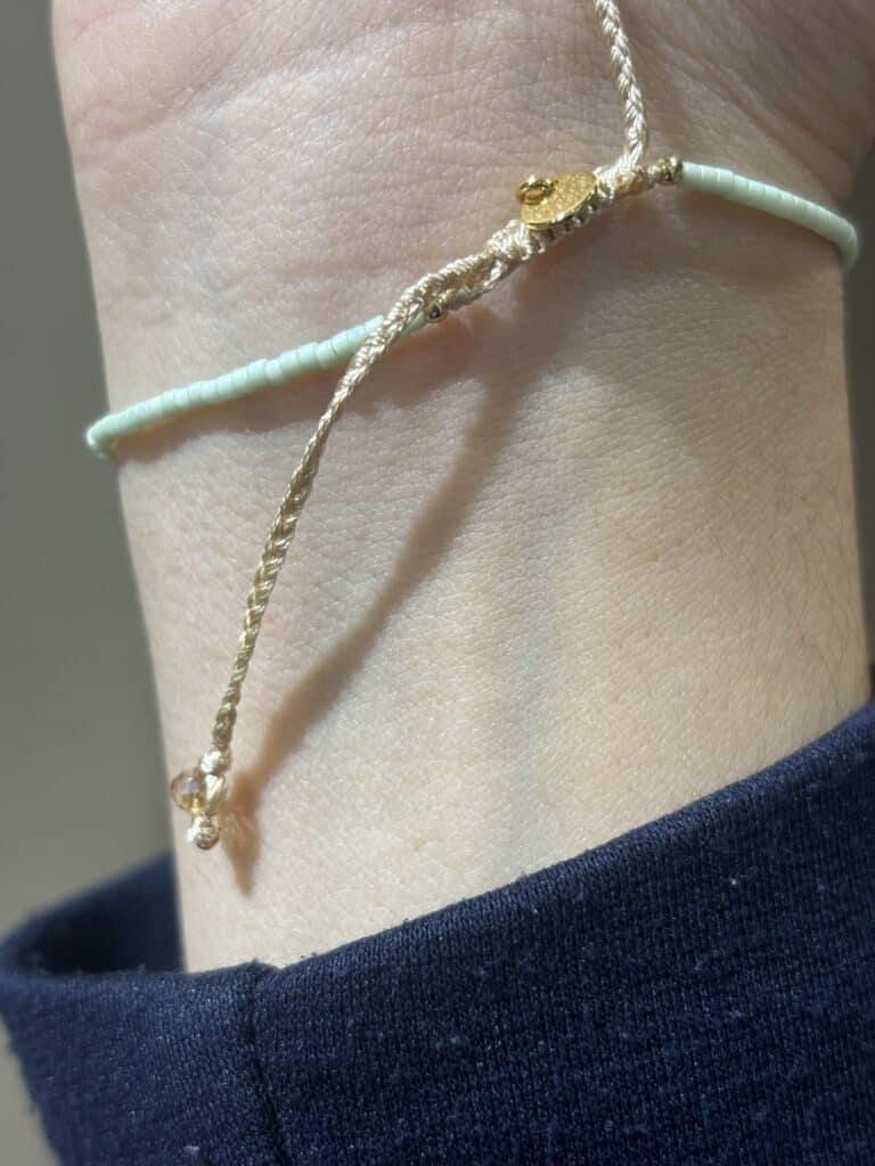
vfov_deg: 36.8
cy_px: 583
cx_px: 438
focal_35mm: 52
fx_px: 1753
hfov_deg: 28.0
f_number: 1.6
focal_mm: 5.96
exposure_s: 1/50
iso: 32
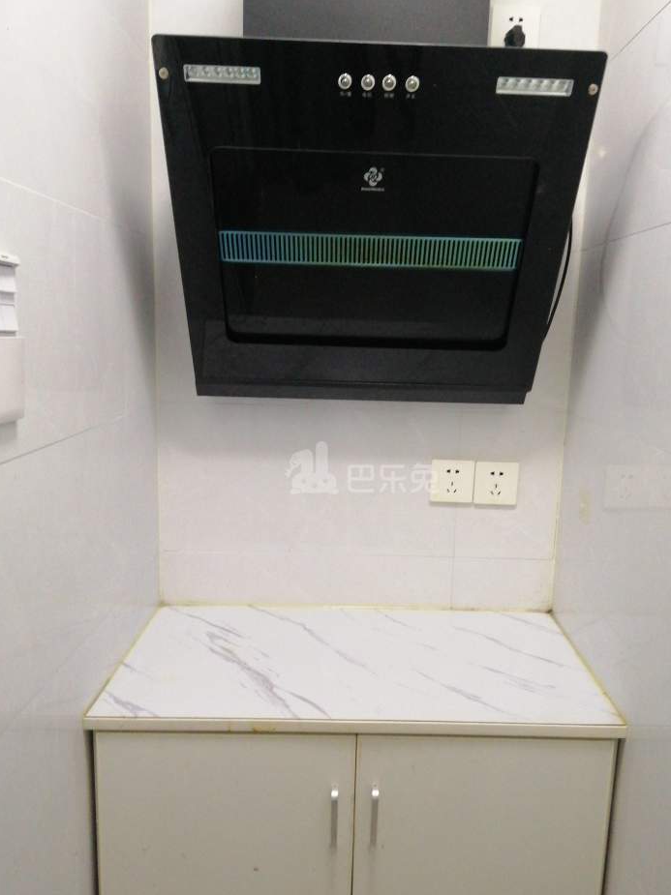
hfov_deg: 46.7
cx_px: 362
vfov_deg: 60.0
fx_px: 776
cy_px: 469
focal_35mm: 30
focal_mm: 3.81
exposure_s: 1/50
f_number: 2.2
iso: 400
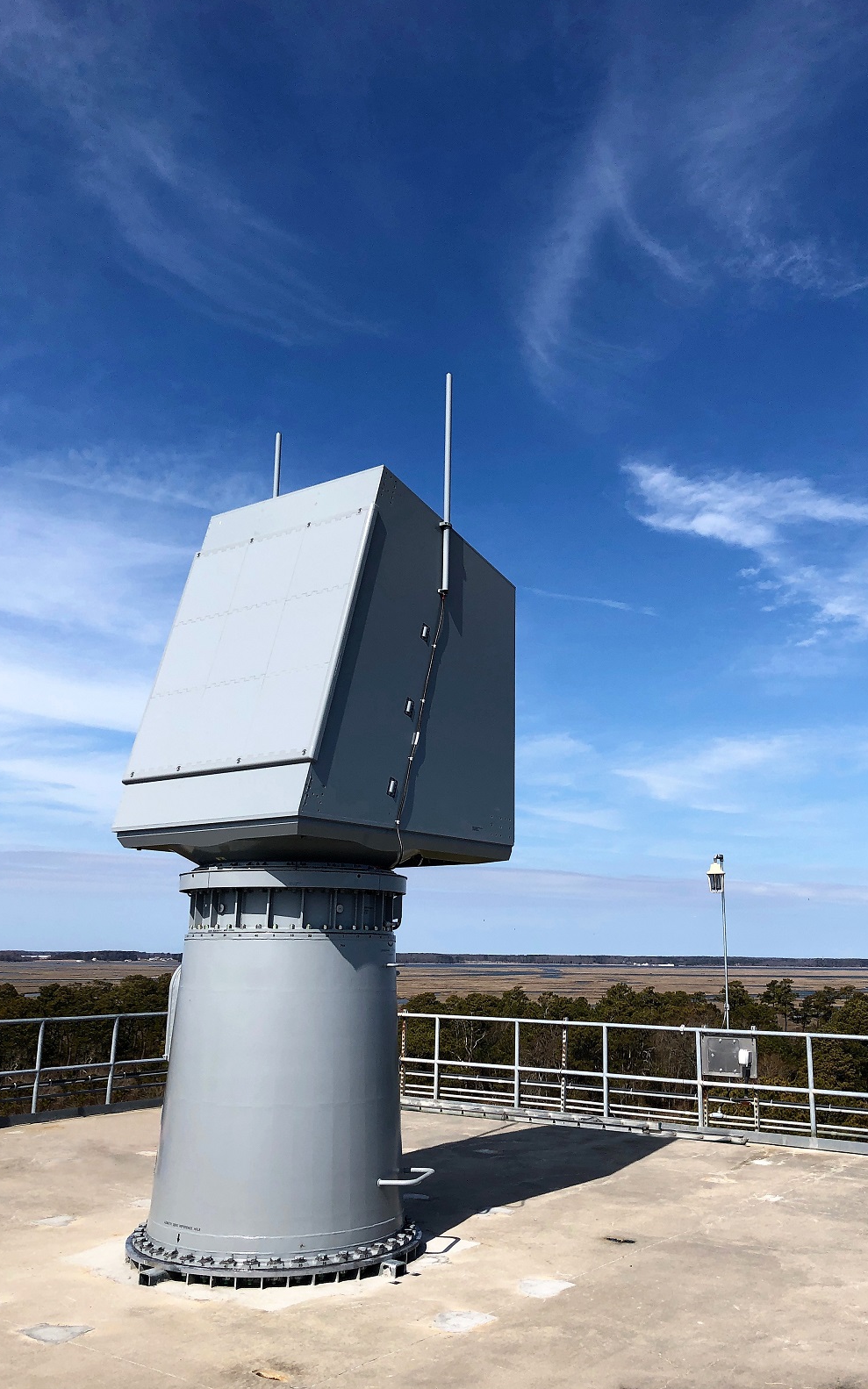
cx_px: 487
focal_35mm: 30
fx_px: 1136
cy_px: 695
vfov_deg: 62.9
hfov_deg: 41.8
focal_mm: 3.99
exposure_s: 1/2857
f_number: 1.8
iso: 20
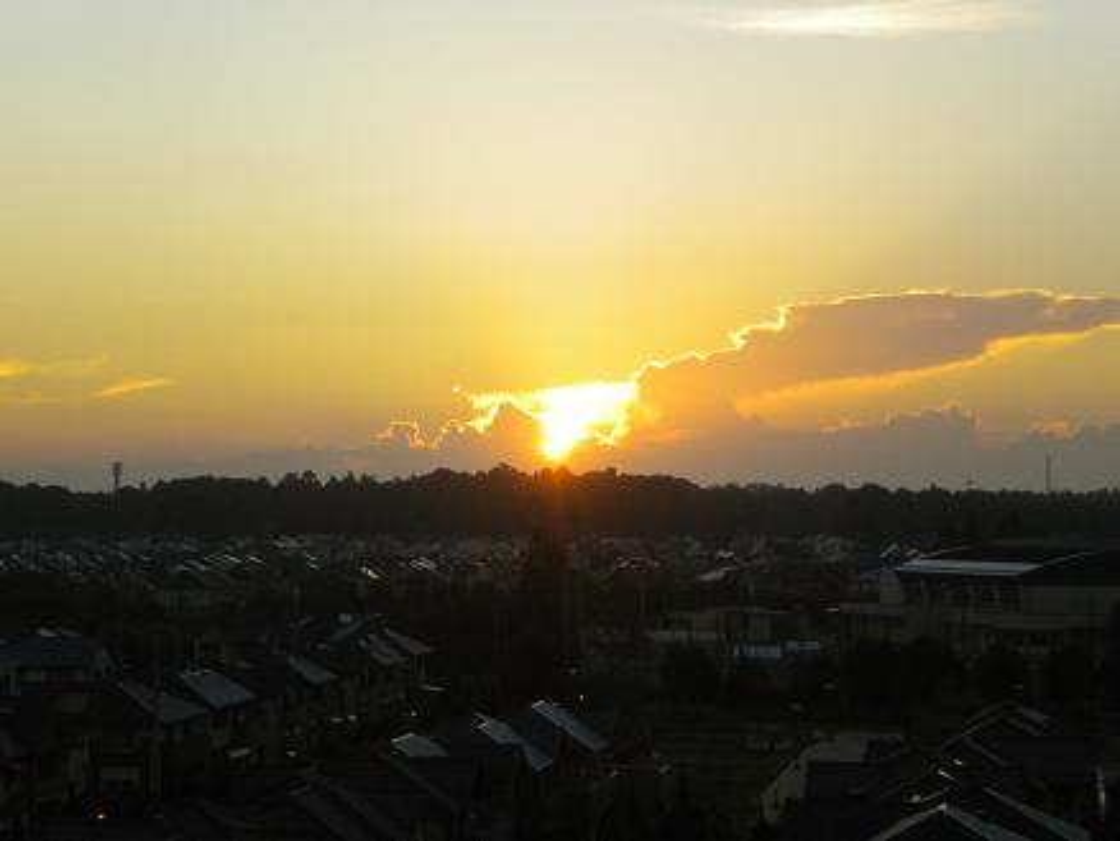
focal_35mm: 105
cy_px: 420
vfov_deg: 14.1
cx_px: 560
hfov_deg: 18.7
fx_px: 3399
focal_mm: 18.9
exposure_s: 1/500
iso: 307
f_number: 5.9
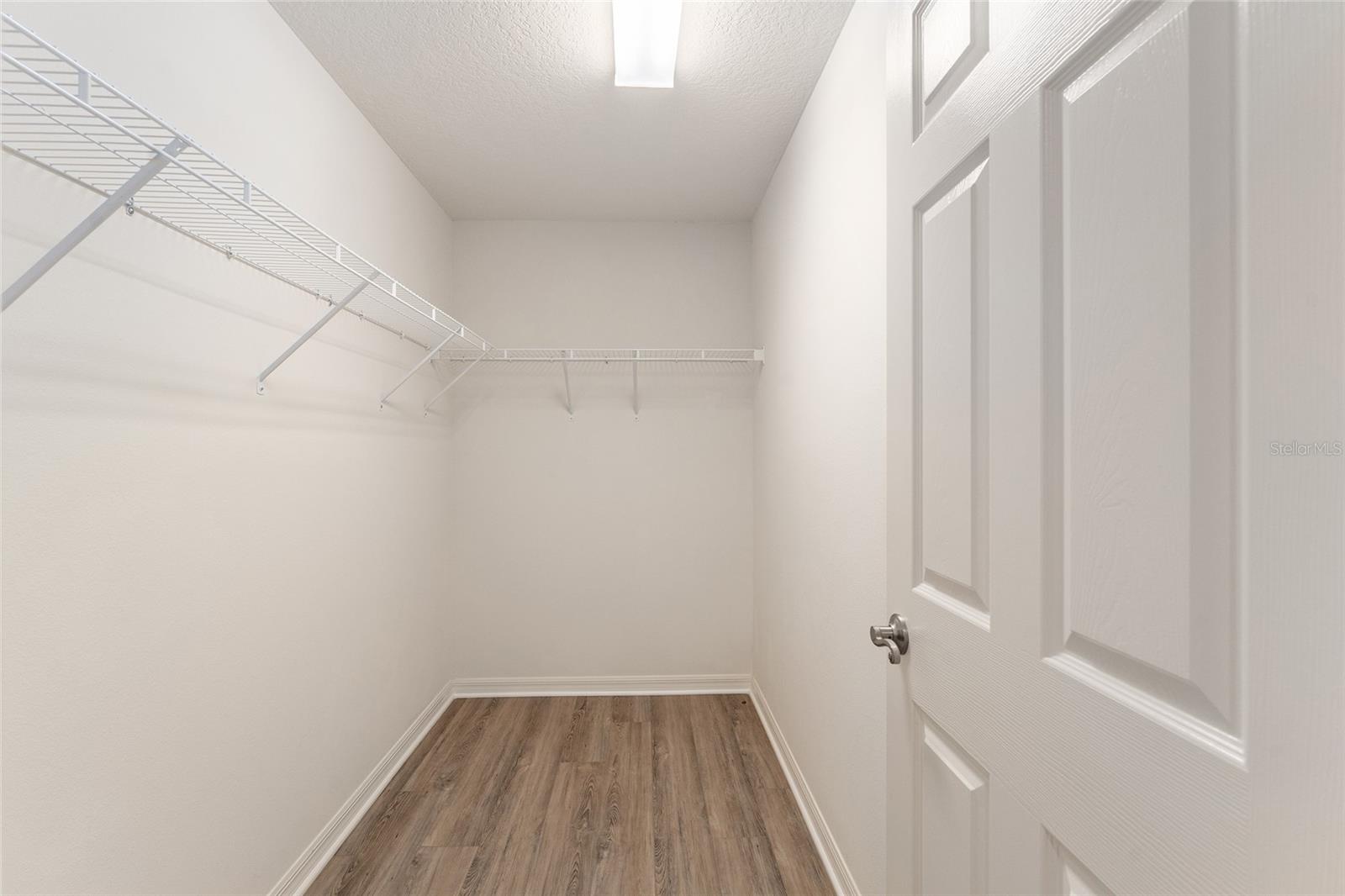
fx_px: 594
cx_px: 672
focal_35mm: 16
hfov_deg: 97.1
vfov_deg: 74.1
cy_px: 448
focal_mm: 15.9
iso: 400
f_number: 8
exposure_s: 1/15
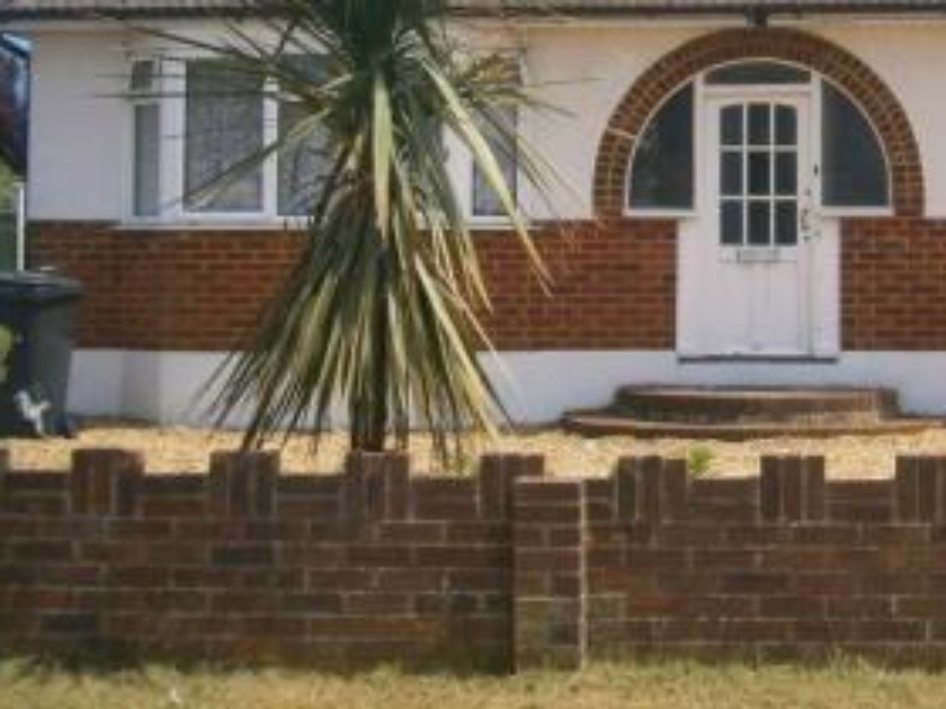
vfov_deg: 15.0
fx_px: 2678
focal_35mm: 98
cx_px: 701
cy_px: 116
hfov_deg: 19.9
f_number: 9.7
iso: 80
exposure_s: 1/200
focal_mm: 8.3
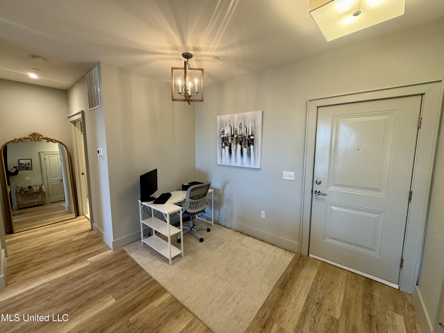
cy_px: 166
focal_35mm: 14
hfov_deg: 102.1
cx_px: 222
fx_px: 180
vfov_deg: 85.7
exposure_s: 1/60
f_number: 2.2
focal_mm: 2.22
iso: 200
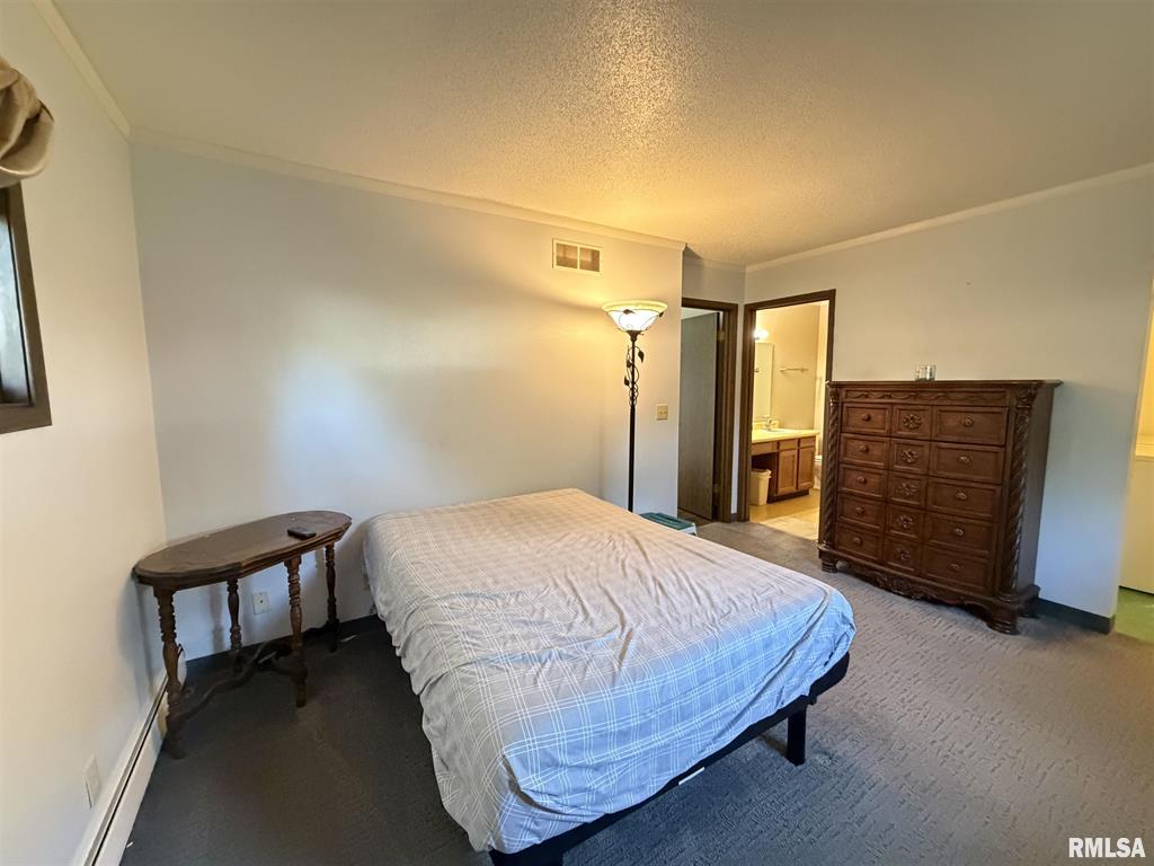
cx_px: 577
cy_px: 433
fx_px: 467
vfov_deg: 85.7
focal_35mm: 14
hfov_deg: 102.1
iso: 1250
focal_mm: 2.22
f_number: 2.2
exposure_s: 1/30
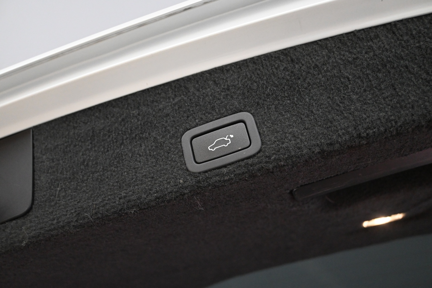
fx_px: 405
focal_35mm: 34
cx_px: 216
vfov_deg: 39.1
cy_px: 144
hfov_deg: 56.1
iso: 3200
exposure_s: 1/160
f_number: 4
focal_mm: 22.5
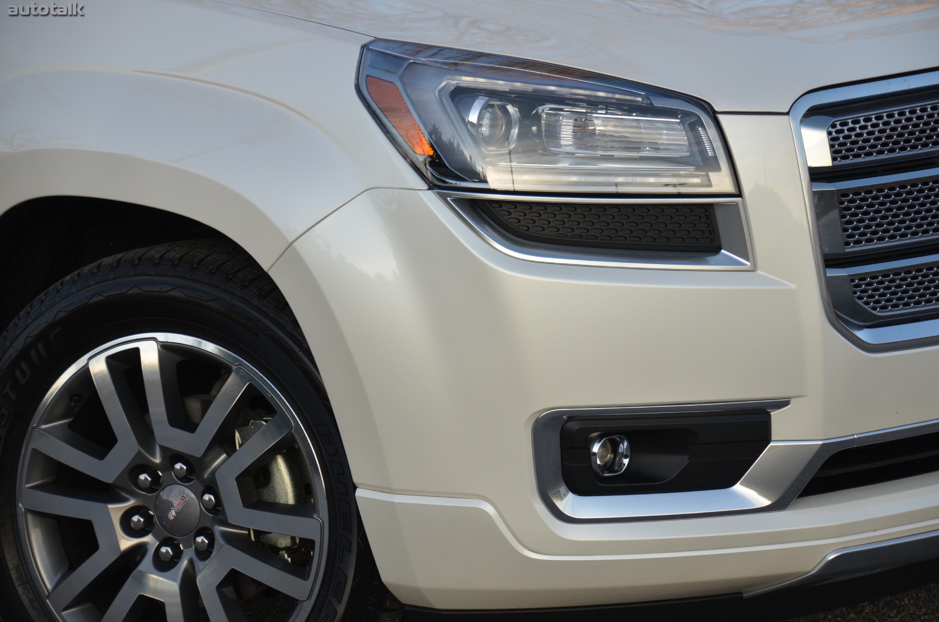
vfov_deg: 9.6
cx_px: 470
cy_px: 311
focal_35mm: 142
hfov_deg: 14.4
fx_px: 3709
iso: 800
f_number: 5.3
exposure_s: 1/1000
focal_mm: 95
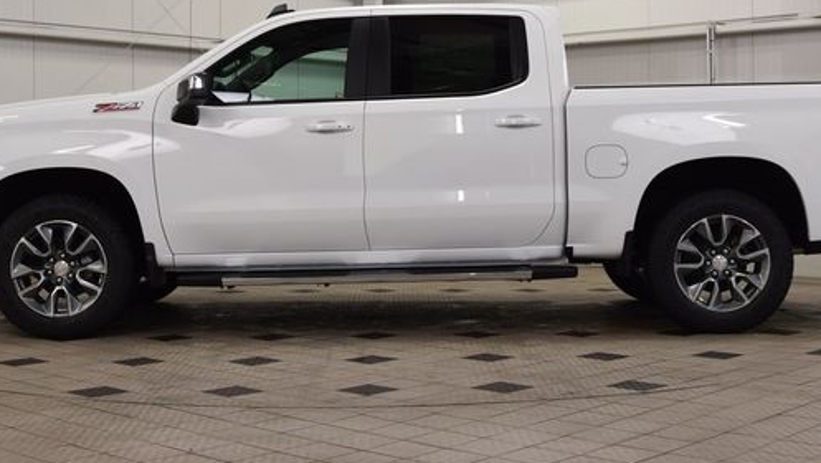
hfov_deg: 35.6
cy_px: 188
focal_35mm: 59
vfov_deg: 20.5
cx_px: 415
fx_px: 1278
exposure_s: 1/30
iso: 400
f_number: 7.1
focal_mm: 29
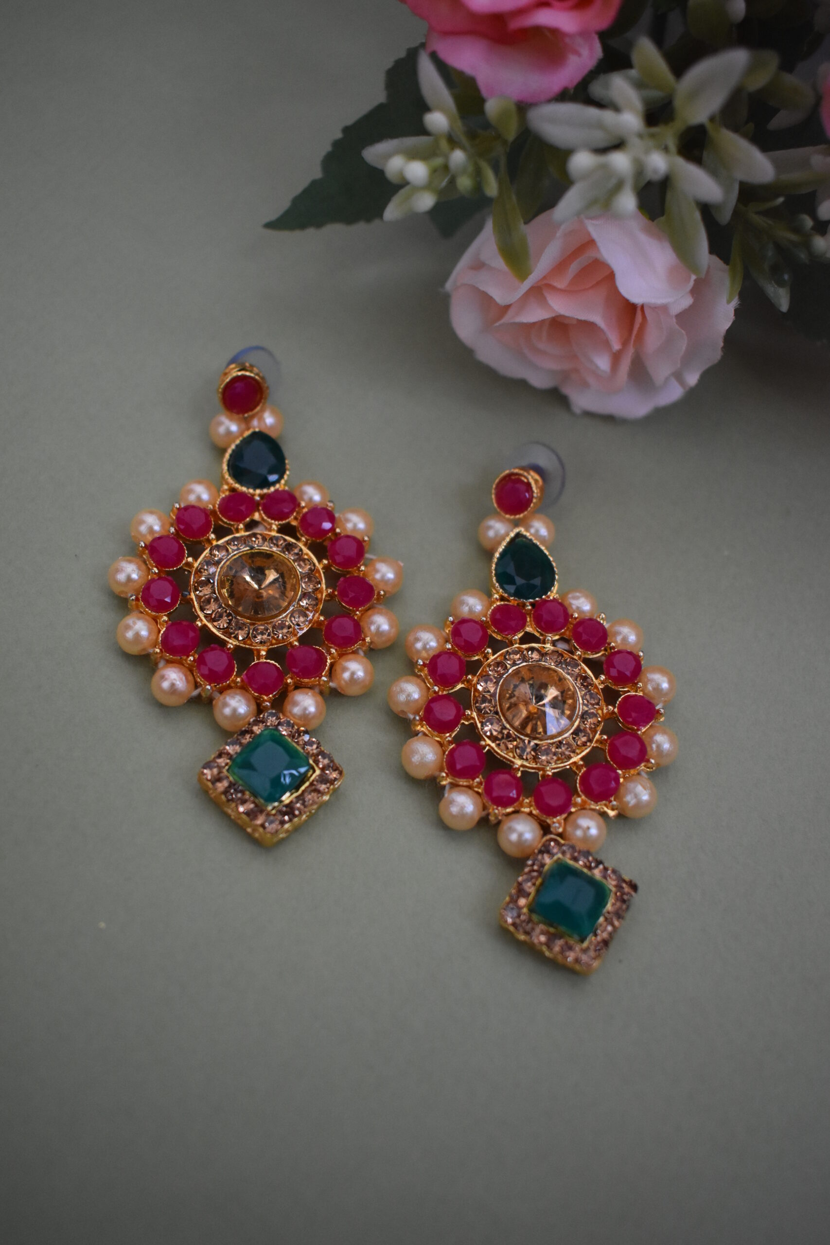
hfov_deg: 40.0
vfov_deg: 57.2
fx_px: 1141
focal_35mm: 33
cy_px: 622
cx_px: 415
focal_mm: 22
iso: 1800
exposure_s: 1/500
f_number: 3.8
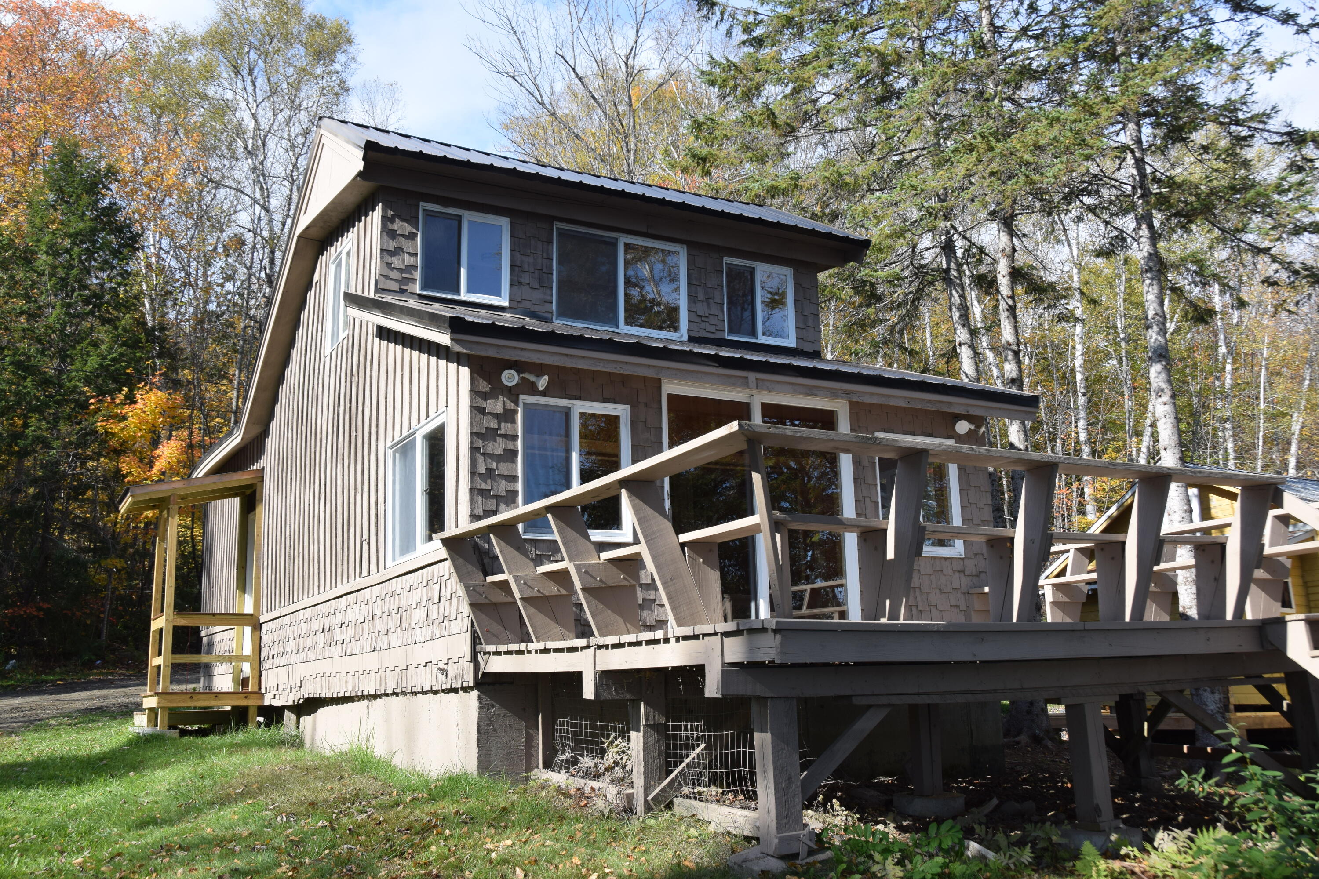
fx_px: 1209
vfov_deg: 40.0
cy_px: 440
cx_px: 660
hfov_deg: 57.2
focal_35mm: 33
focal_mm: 22
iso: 200
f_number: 8
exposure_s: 1/250
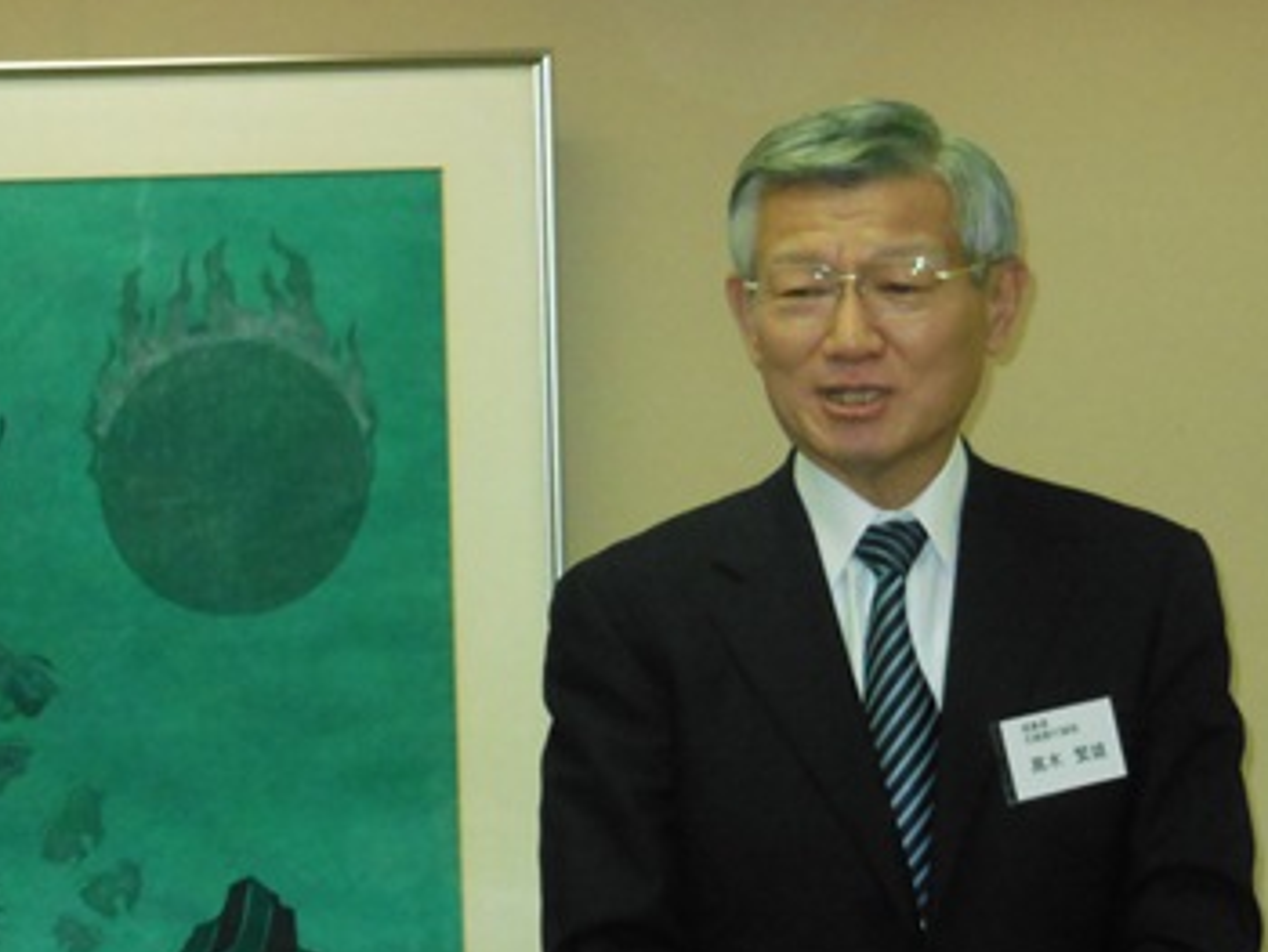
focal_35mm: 183
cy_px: 597
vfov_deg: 8.1
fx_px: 6708
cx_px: 565
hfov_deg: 10.8
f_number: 5.8
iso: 1600
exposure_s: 1/60
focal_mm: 25.5
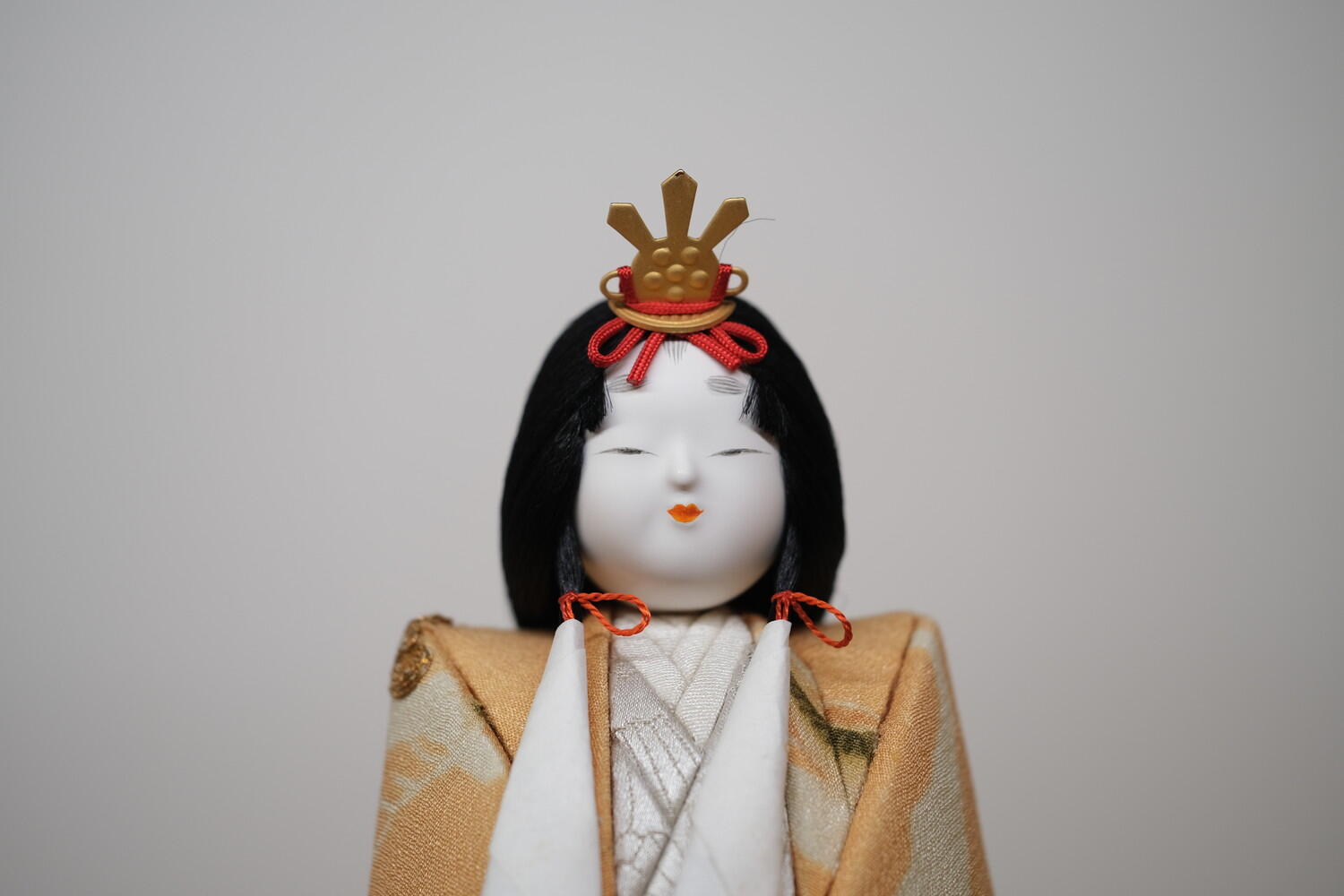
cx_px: 672
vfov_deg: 11.4
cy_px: 448
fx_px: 4480
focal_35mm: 120
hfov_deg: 17.1
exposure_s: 1/56
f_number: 2.8
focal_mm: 80
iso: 200
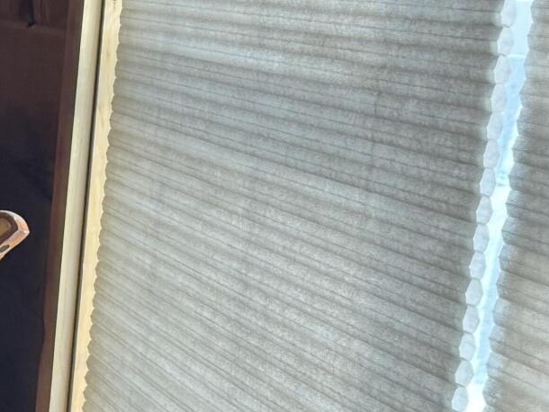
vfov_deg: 12.6
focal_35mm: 118
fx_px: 1872
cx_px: -696
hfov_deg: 13.2
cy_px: 164
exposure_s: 1/60
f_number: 1.78
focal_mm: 6.76
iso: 200
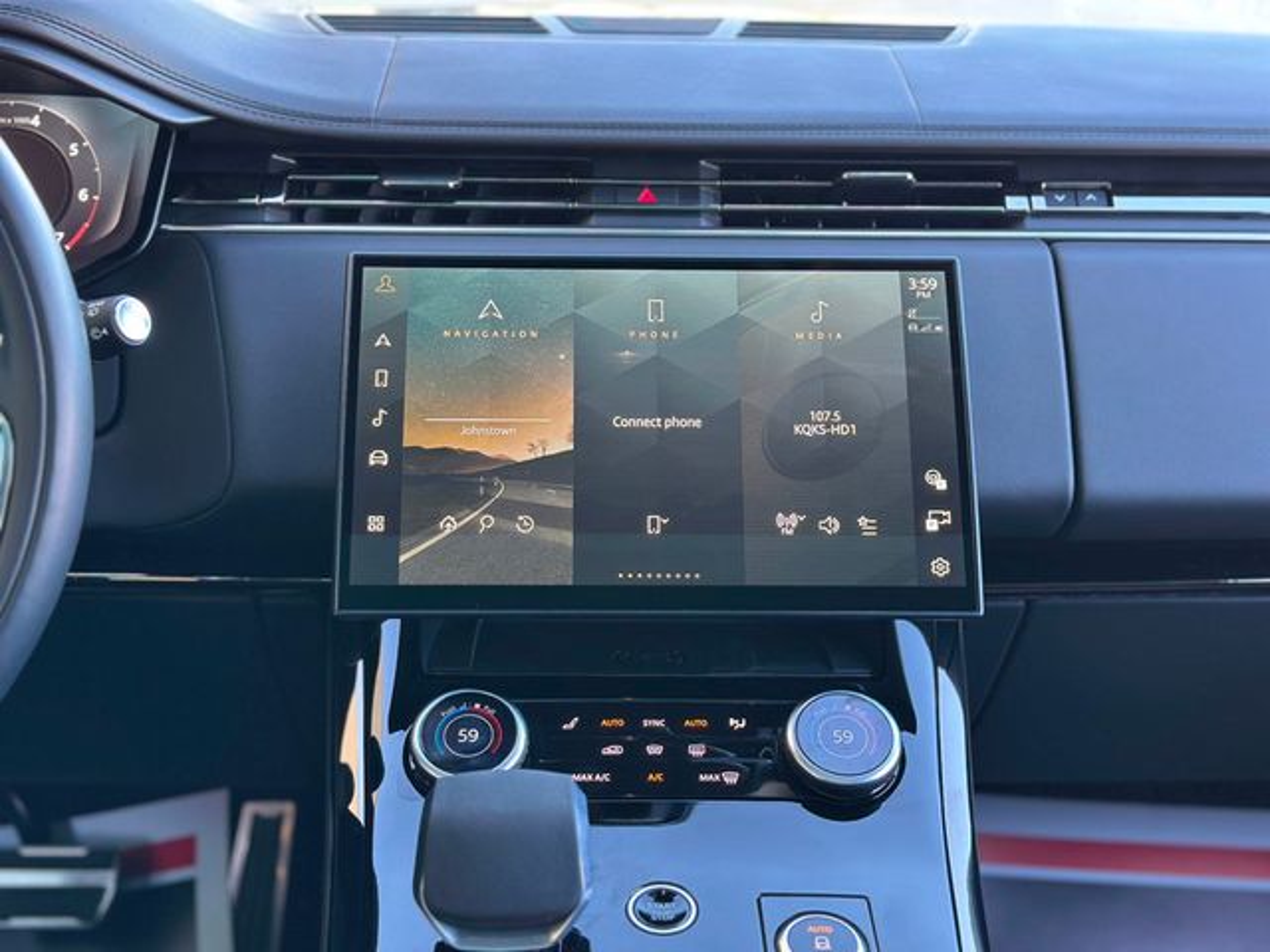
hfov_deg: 39.7
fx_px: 1761
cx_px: 635
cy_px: 476
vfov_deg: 30.3
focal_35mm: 48
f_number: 1.78
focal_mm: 6.86
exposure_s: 1/50
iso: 125
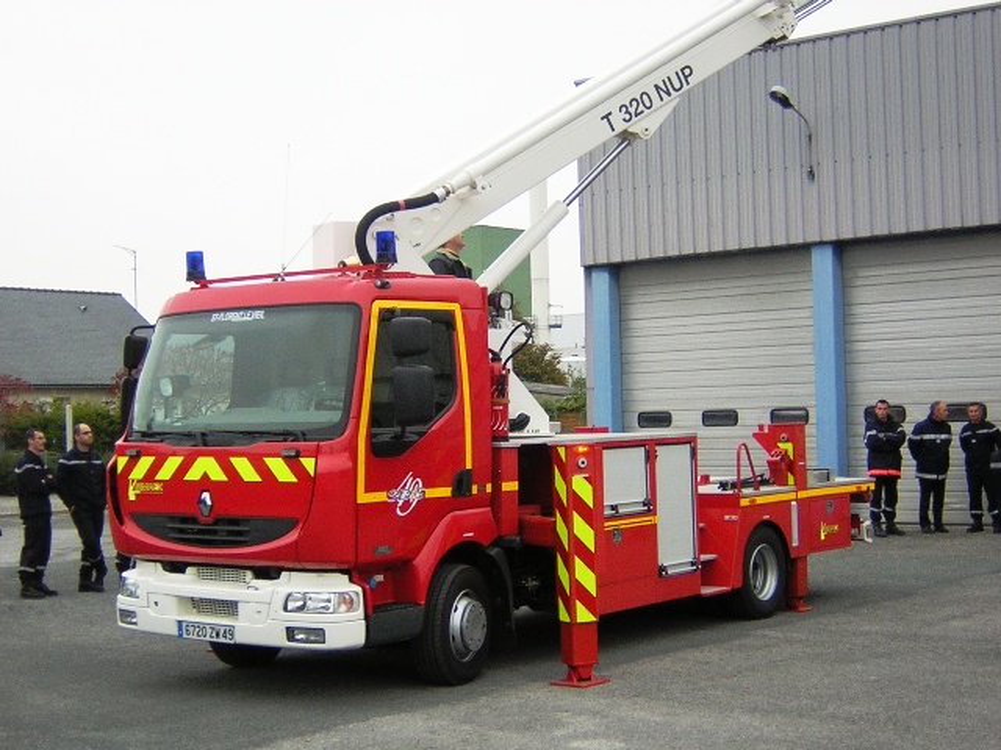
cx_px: 500
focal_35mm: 54
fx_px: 1562
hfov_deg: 35.5
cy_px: 375
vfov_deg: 27.0
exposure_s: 1/123
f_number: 3.2
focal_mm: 7.1
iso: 298
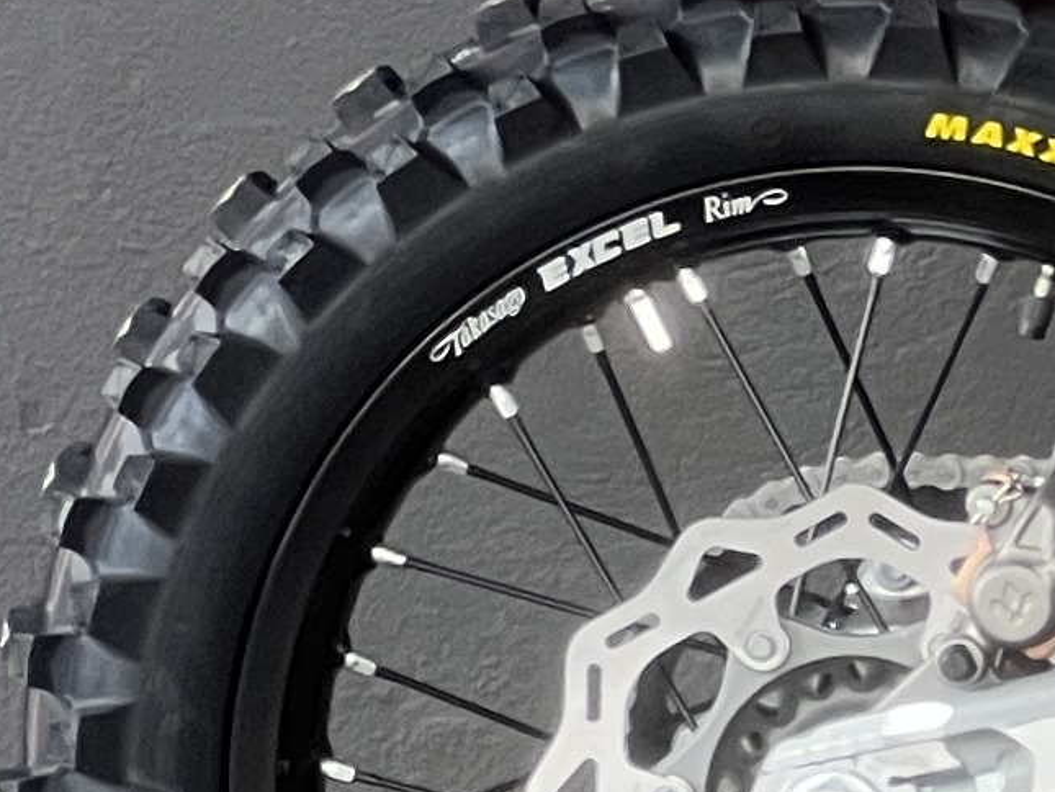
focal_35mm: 481
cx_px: 2782
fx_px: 14662
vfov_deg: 3.1
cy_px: -180
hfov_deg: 4.0
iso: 64
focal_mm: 9
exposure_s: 1/99
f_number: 2.8
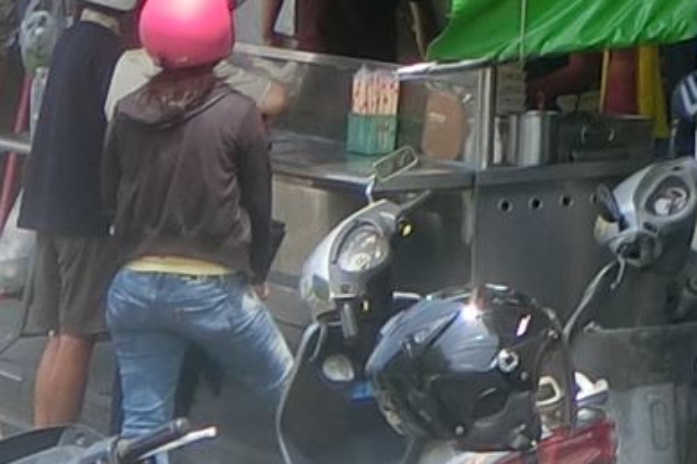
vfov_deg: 7.4
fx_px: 3367
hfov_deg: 10.9
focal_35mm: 174
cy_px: -623
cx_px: 1353
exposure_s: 1/400
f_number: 2.8
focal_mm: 5.4
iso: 80
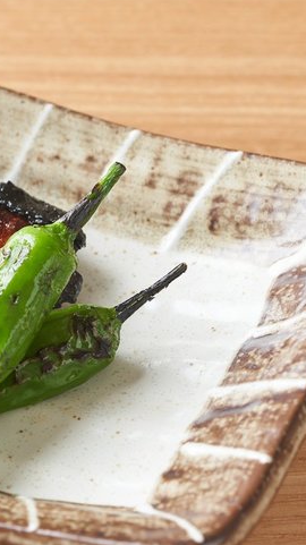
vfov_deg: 8.6
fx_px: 3626
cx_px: -193
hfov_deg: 4.8
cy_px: 197
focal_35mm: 251
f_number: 5.6
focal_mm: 90
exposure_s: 1/125
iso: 100
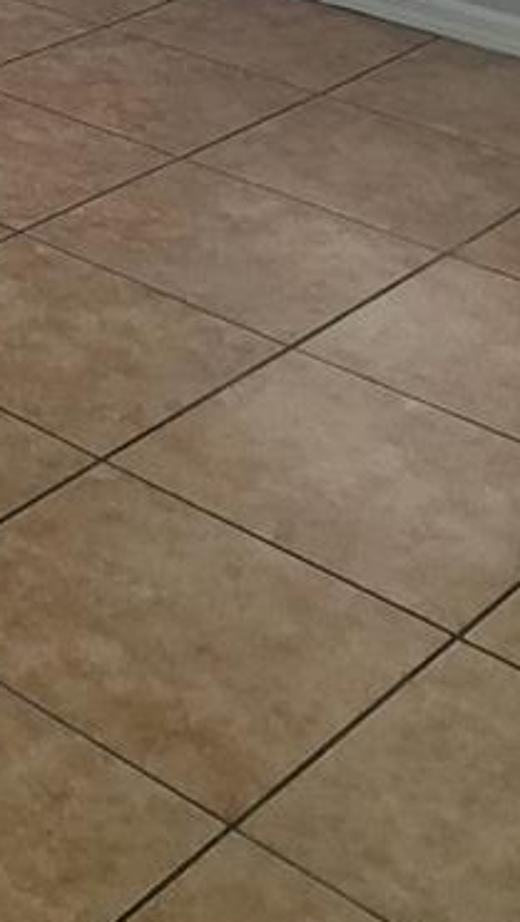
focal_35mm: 81
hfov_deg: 13.0
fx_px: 1983
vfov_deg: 22.8
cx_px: -505
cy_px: -333
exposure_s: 1/162
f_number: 1.8
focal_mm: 5.54
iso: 40
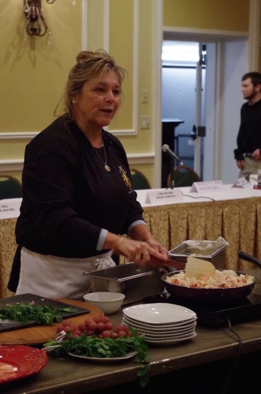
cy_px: 197
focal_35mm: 82
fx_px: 896
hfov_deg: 16.6
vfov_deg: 24.8
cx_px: 130
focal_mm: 55
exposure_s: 1/80
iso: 6400
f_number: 5.6
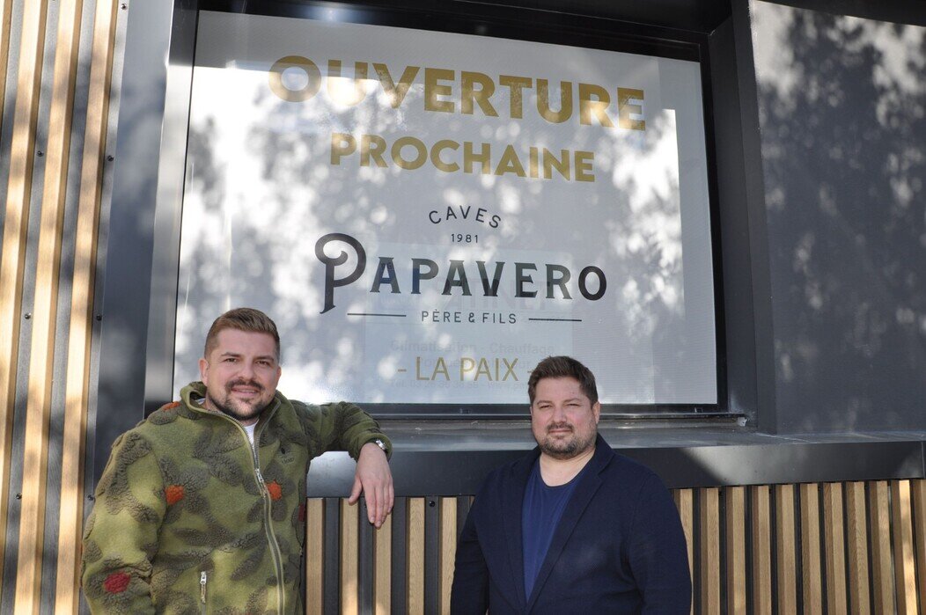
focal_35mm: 27
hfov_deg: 67.4
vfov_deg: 47.8
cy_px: 308
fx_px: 694
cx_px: 463
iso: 200
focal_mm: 18
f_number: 8
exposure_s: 1/200
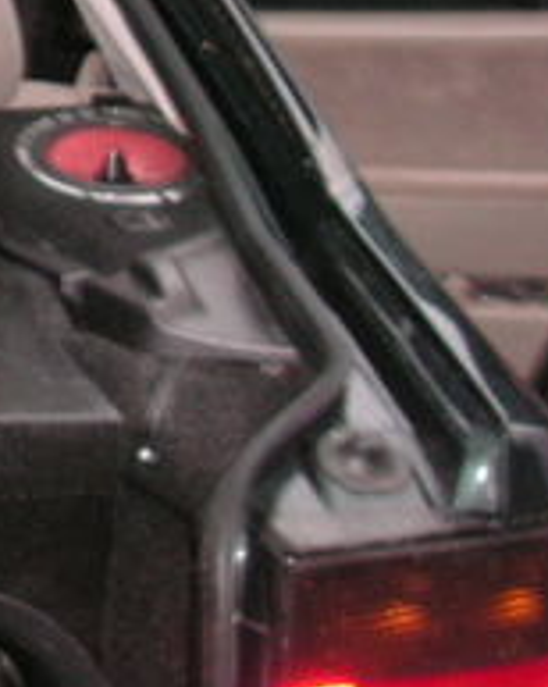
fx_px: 2498
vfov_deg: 15.5
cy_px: 96
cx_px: -480
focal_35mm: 123
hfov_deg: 11.5
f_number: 3.3
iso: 160
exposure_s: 1/45
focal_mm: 6.3
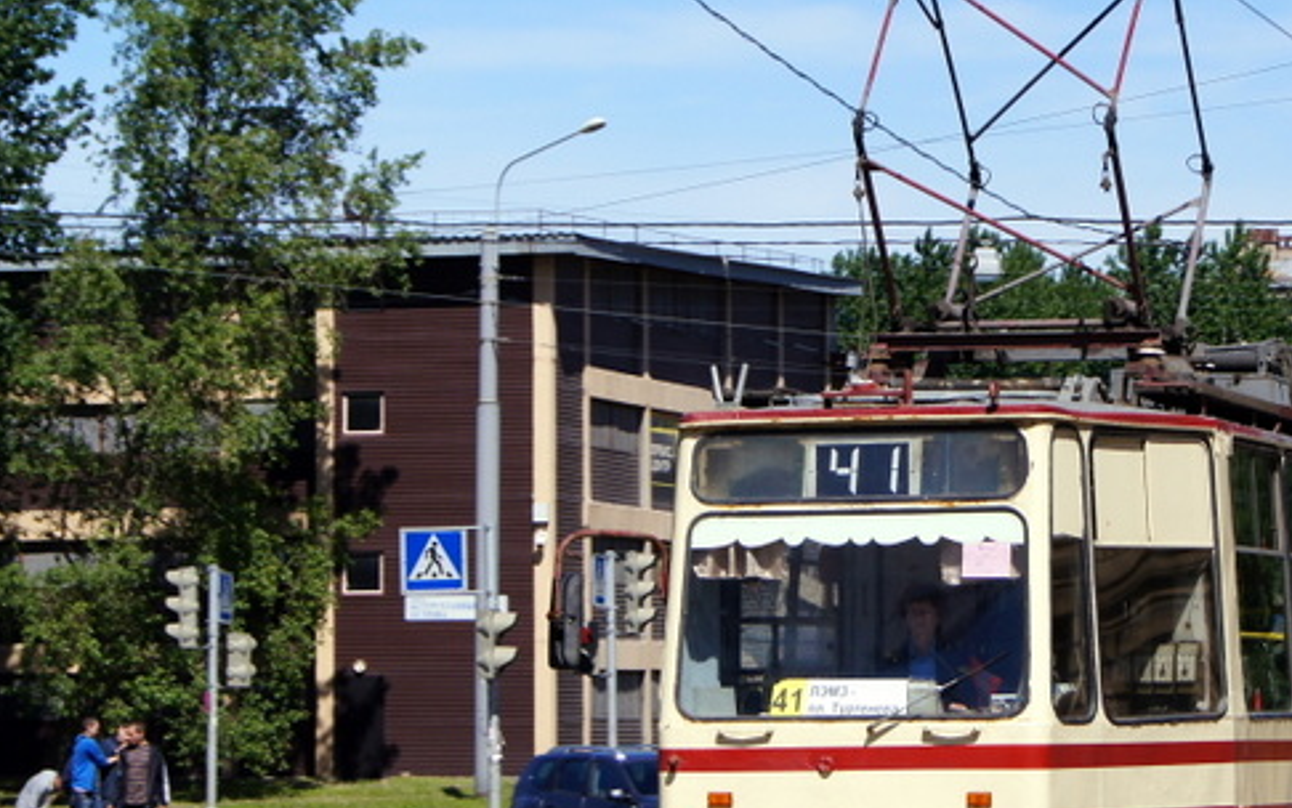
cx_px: 1082
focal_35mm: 177
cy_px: 371
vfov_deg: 7.4
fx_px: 6236
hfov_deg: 11.8
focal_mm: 55
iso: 100
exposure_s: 1/125
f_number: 8
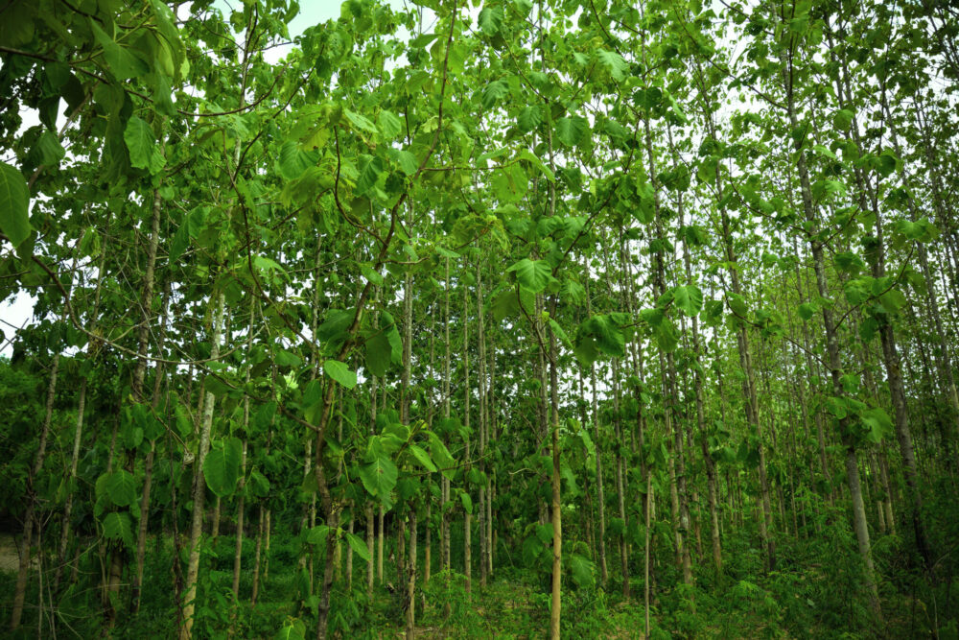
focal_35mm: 24
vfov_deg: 53.1
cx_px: 480
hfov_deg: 73.7
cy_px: 320
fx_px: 639
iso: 200
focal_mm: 24
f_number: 7.1
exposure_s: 1/200
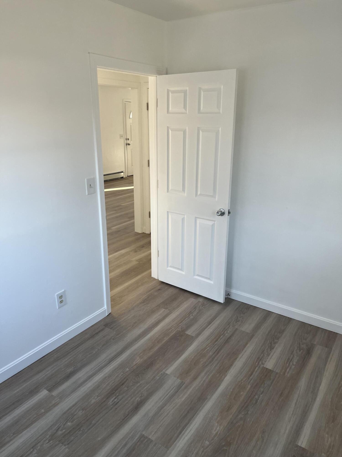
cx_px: 171
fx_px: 343
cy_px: 228
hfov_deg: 53.1
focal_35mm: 26
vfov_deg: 67.3
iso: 64
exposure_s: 1/120
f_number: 1.6
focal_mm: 5.1
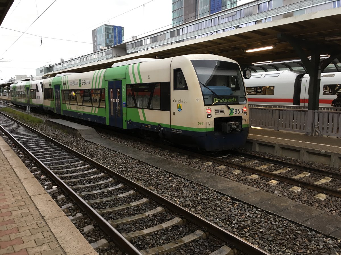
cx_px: 170
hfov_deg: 61.7
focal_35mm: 29
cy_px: 128
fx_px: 286
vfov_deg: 48.2
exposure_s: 1/33
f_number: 2.2
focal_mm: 4.15
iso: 64
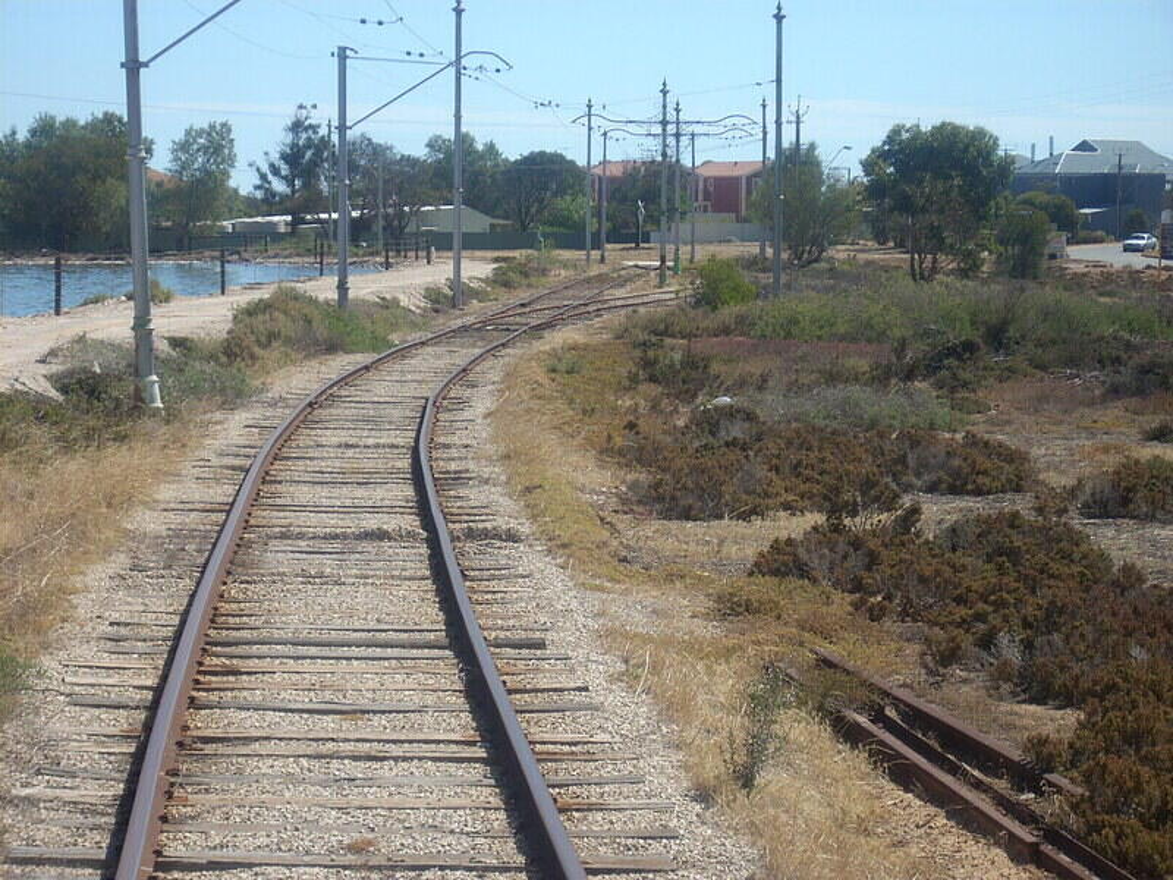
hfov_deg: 17.4
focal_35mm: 113
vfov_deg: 13.1
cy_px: 440
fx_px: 3829
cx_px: 586
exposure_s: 1/402
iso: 64
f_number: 5.2
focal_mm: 18.6
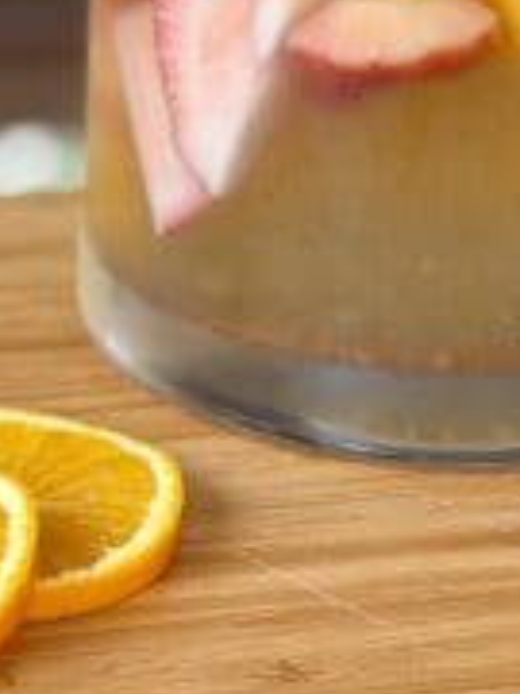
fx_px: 2564
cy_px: -177
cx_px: 104
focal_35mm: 128
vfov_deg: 14.8
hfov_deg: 11.5
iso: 64
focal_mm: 6.76
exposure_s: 1/413
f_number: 1.78
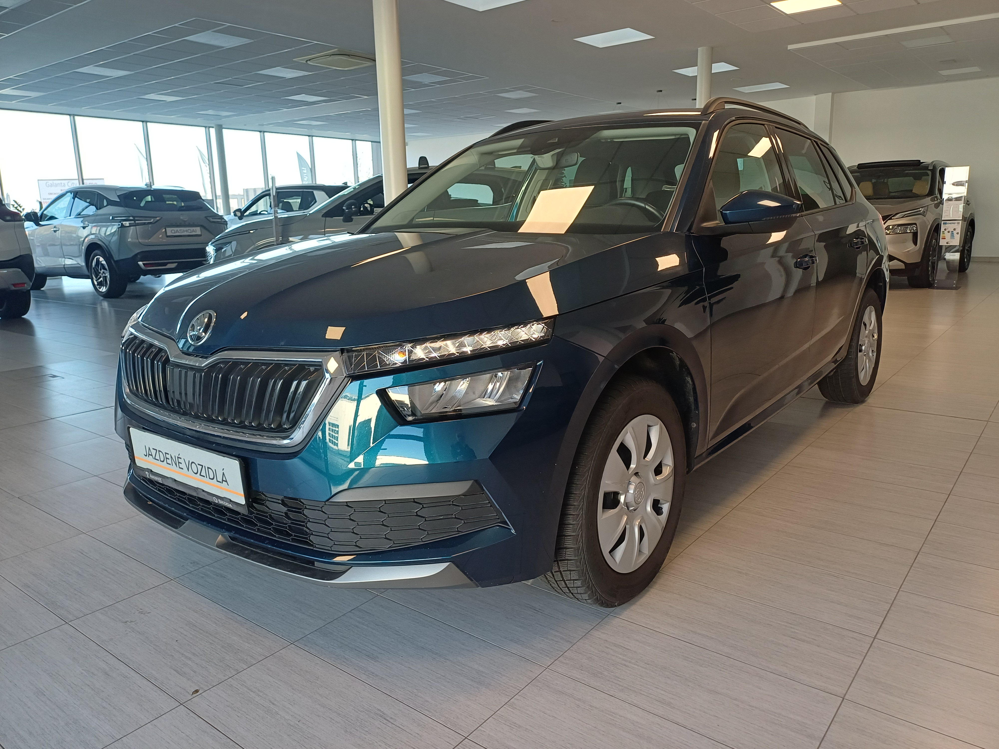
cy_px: 374
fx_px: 721
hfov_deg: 69.4
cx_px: 500
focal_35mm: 25
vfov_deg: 54.9
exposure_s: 1/50
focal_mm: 4.65
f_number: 1.8
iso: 64
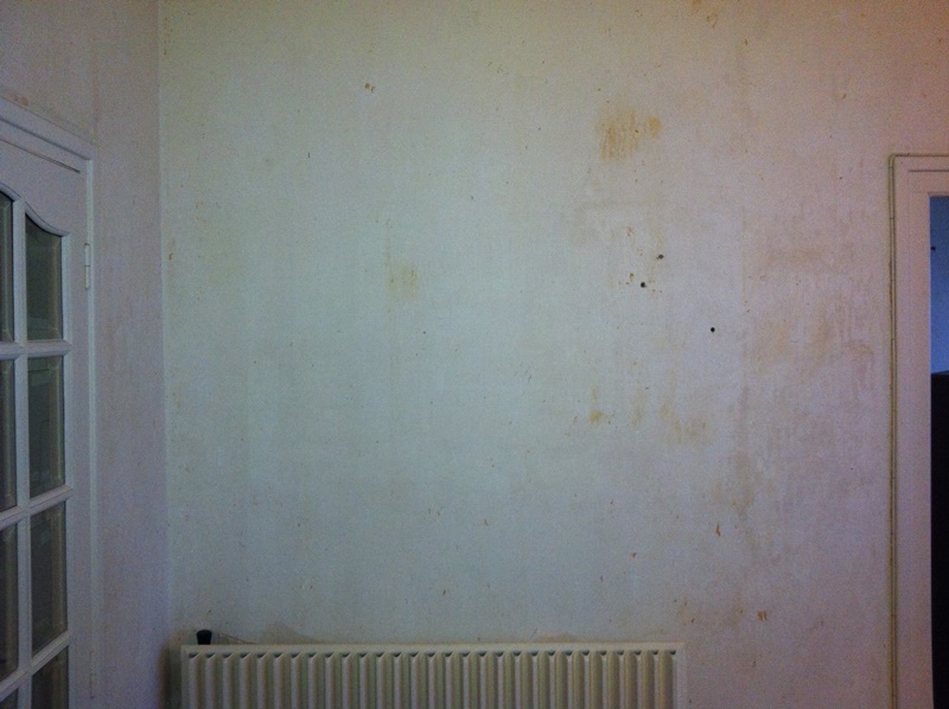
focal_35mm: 35
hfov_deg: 52.7
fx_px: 958
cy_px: 354
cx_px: 474
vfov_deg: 40.6
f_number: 2.8
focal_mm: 3.85
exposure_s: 1/17
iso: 160
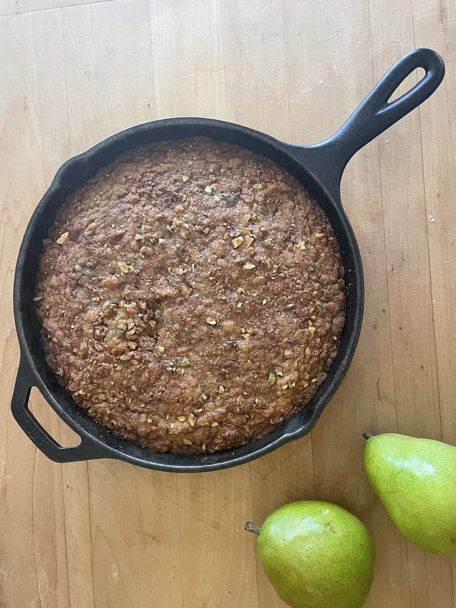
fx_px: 457
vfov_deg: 67.3
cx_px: 228
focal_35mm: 26
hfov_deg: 53.1
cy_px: 304
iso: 200
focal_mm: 4.2
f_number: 1.6
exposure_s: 1/60
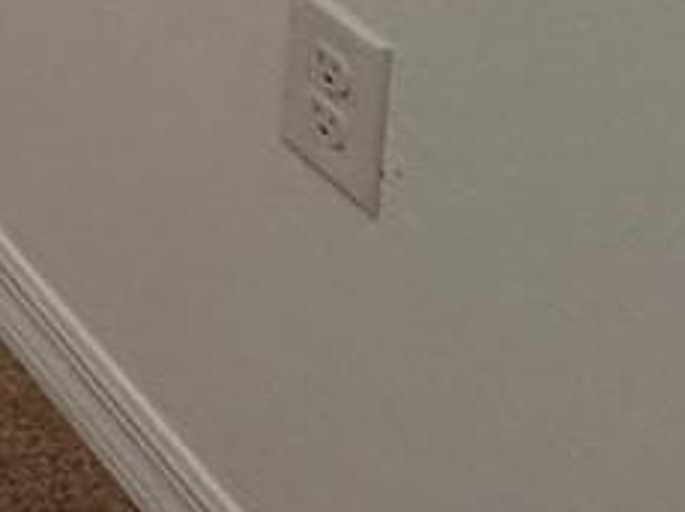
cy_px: -1063
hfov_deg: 10.0
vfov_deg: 10.4
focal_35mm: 98
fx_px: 1936
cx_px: -1630
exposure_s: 1/120
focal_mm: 2.22
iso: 160
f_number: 2.2
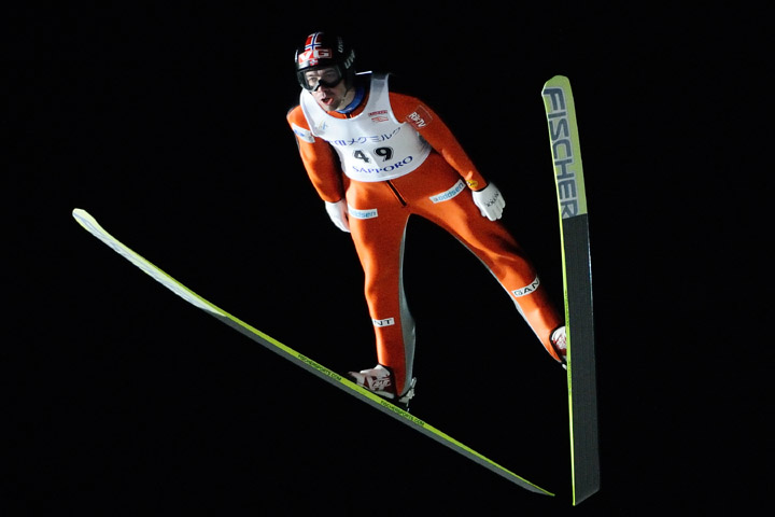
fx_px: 9687
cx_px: 388
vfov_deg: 3.1
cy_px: 258
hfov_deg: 4.6
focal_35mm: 450
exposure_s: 1/320
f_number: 4
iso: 2000
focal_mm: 300
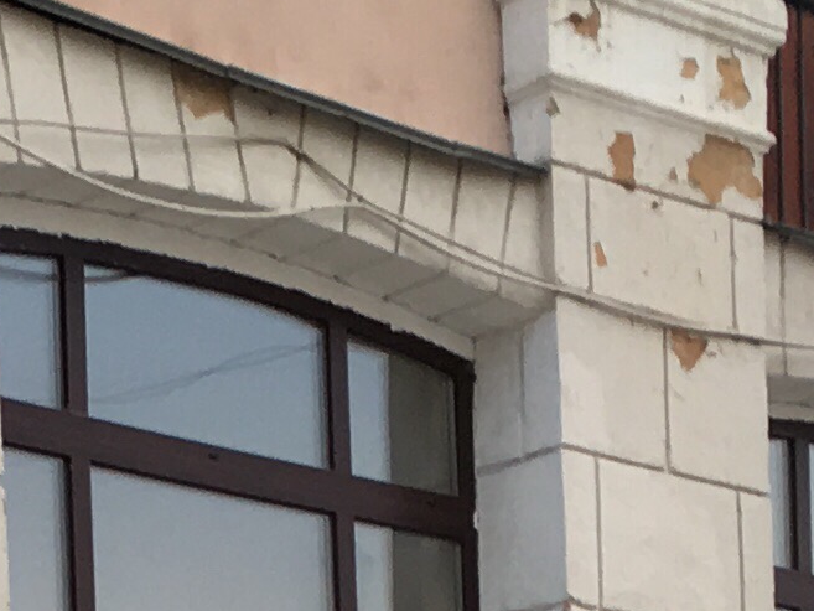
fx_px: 4186
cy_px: 1537
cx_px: -78
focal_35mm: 178
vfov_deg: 7.7
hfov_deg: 11.0
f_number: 2.2
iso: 25
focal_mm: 4.15
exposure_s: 1/100
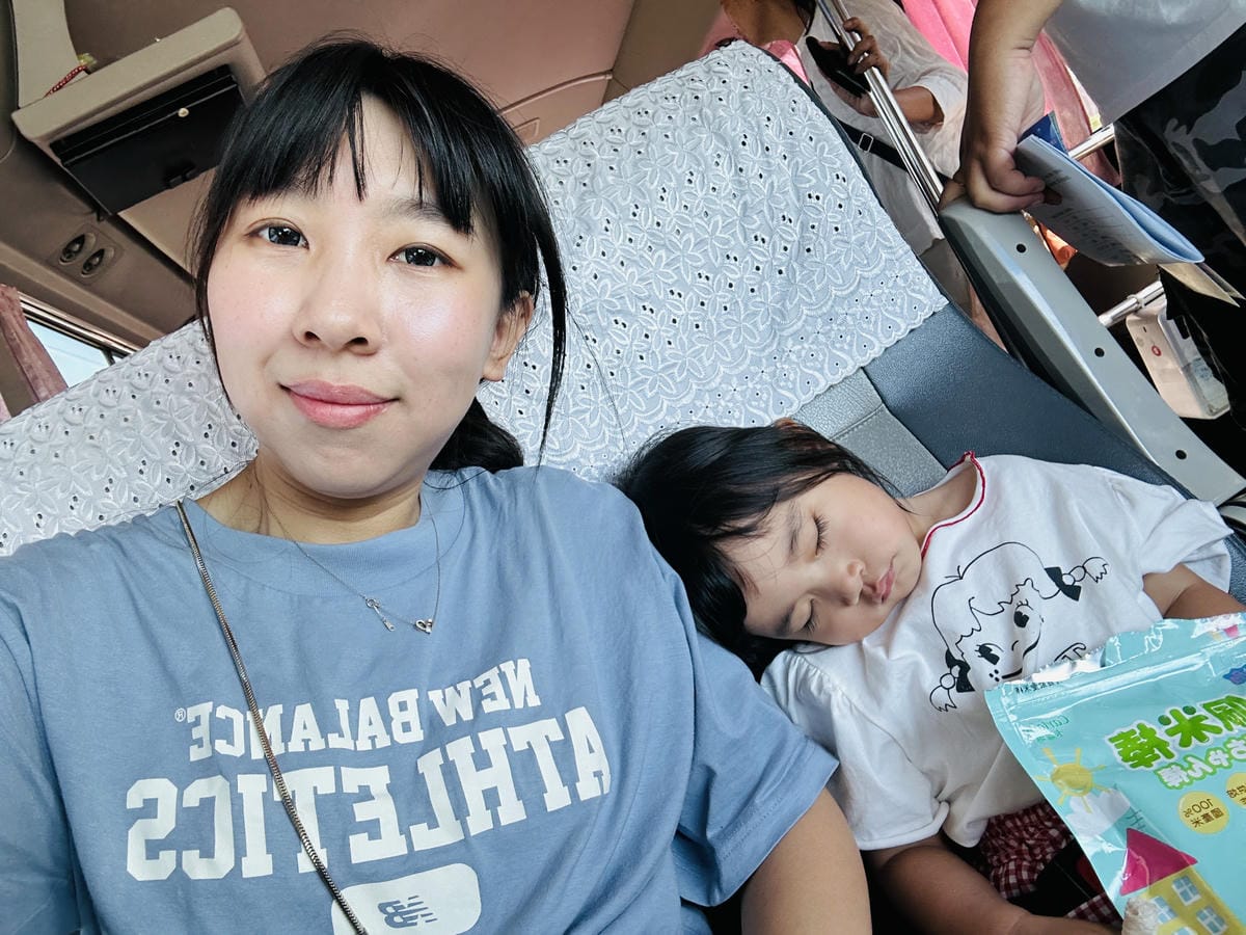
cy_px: 468
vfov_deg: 58.9
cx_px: 623
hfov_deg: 73.9
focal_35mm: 23
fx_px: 828
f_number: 1.9
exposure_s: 1/86
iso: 80
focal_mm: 2.69
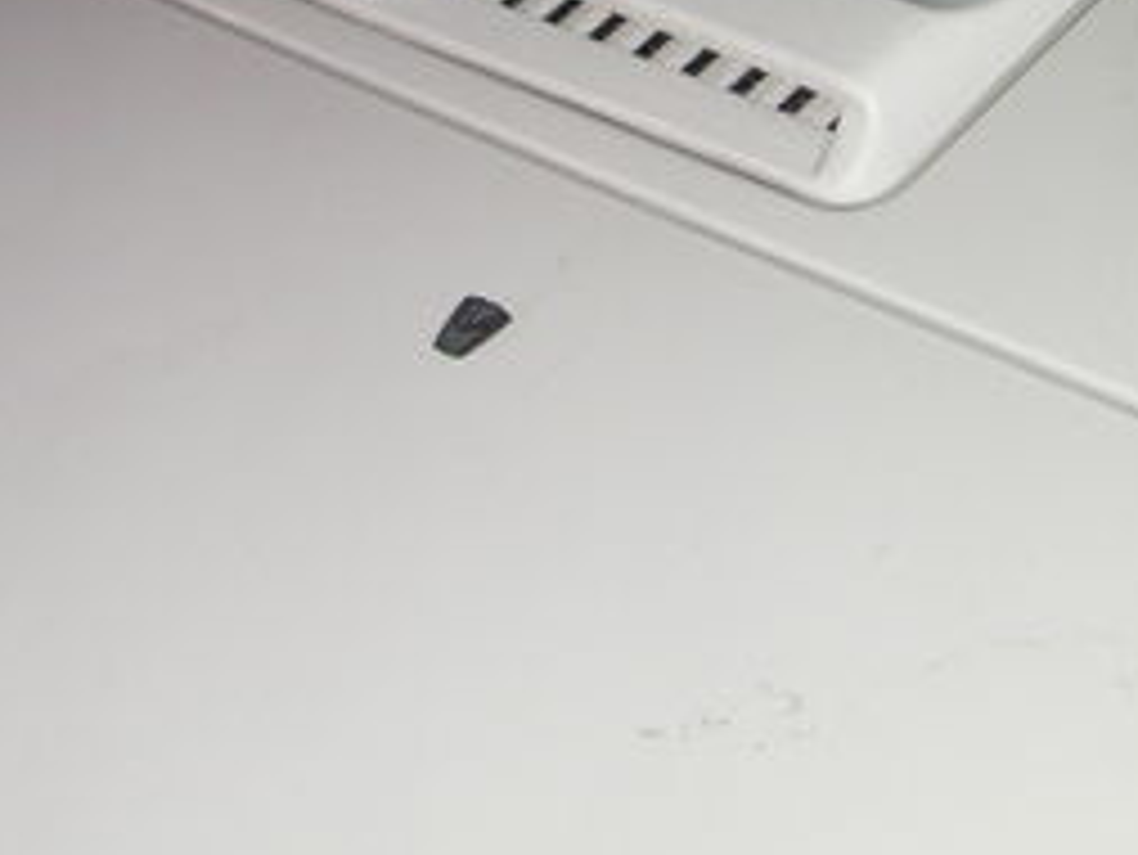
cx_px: 486
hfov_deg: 20.4
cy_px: 4
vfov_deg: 15.2
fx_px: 3157
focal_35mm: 96
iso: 200
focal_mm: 6.8
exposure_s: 1/30
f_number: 3.5
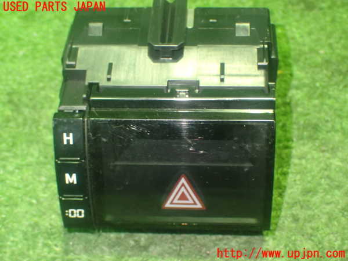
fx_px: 583
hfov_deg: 33.2
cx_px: 174
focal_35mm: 58
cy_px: 130
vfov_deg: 25.2
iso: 1000
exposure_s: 1/15
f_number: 3.5
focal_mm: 10.35
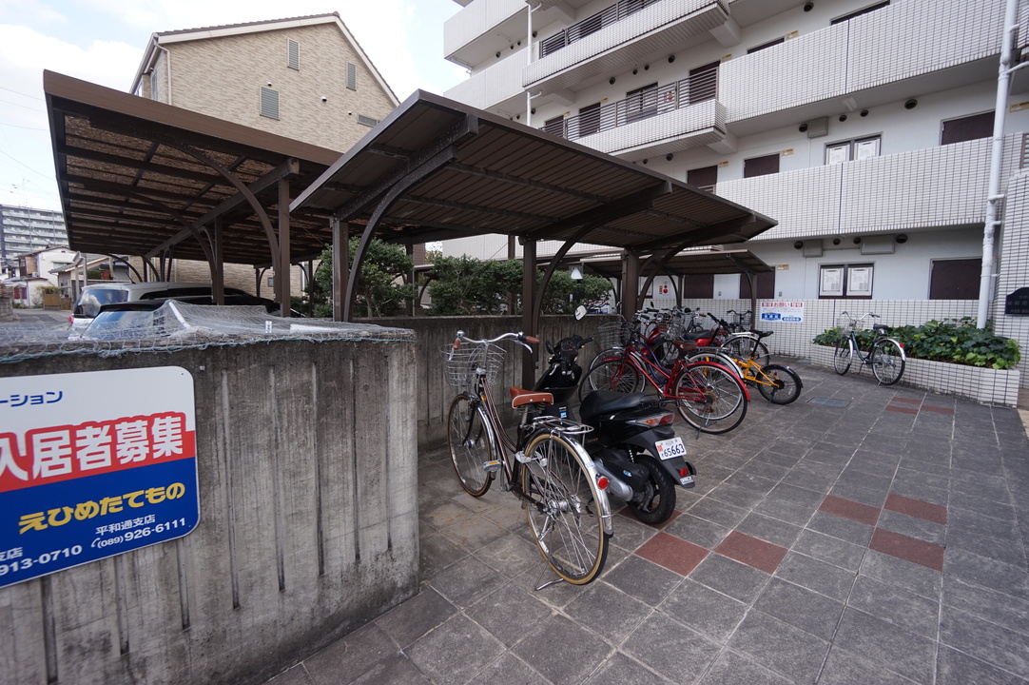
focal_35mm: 15
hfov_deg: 100.4
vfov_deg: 77.3
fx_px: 428
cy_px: 342
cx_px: 514
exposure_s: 1/160
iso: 125
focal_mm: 10
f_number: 4
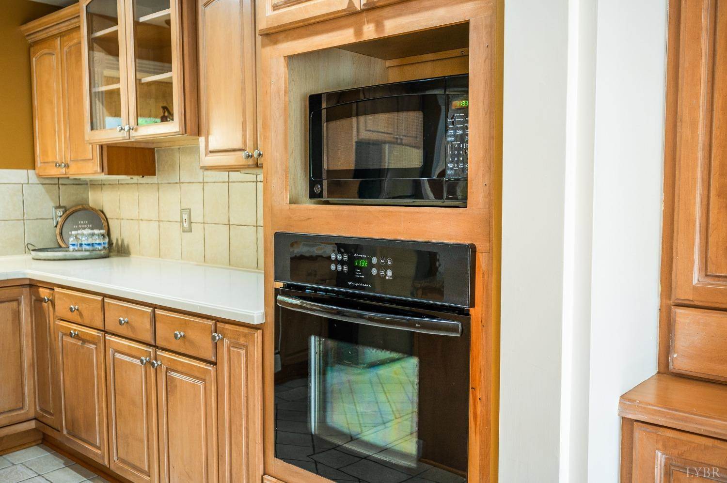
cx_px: 364
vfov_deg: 43.5
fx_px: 605
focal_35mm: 30
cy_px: 242
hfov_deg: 62.0
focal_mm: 30
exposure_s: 1/25
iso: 500
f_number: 4
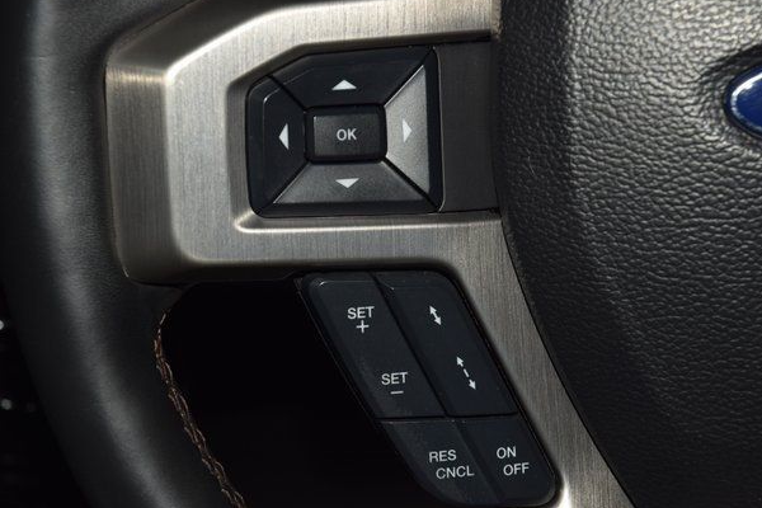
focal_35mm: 112
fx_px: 2370
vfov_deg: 12.2
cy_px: 255
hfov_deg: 18.3
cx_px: 364
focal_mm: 70
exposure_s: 1/125
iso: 100
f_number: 8
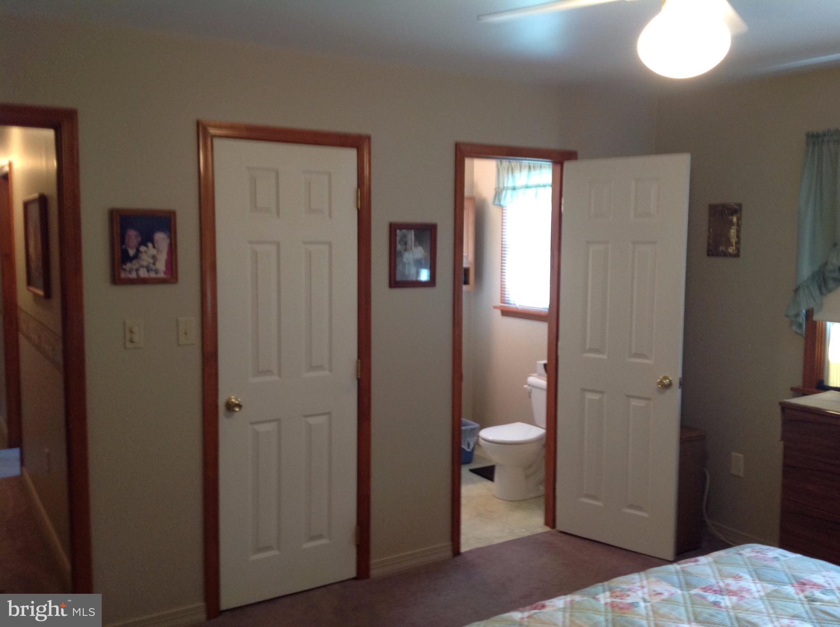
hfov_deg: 52.7
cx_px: 420
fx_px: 848
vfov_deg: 40.6
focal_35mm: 35
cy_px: 314
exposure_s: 1/15
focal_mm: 4.28
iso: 125
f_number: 2.4
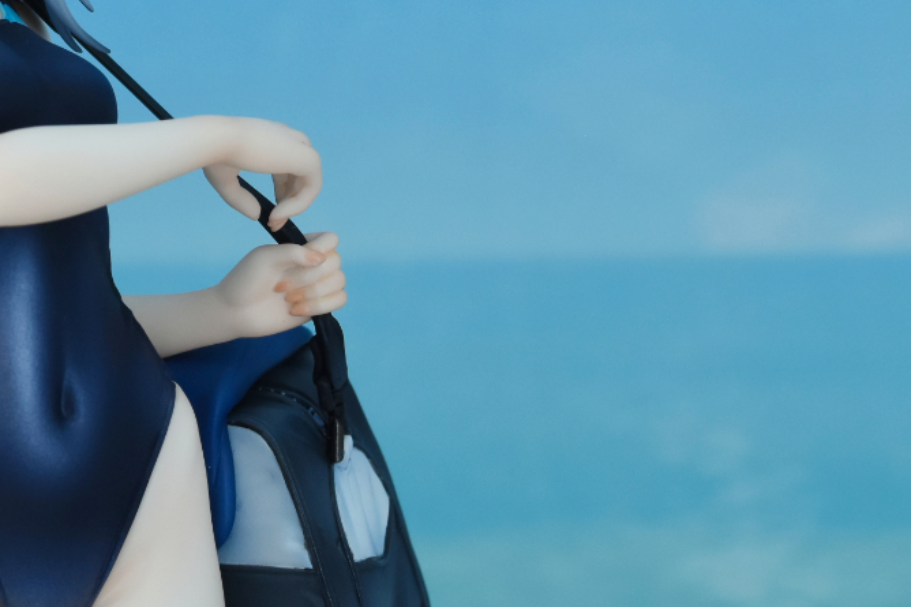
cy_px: 192
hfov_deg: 15.3
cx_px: -50
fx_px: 3314
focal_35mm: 131
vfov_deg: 10.5
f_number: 8
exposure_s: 1/400
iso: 640
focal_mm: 36
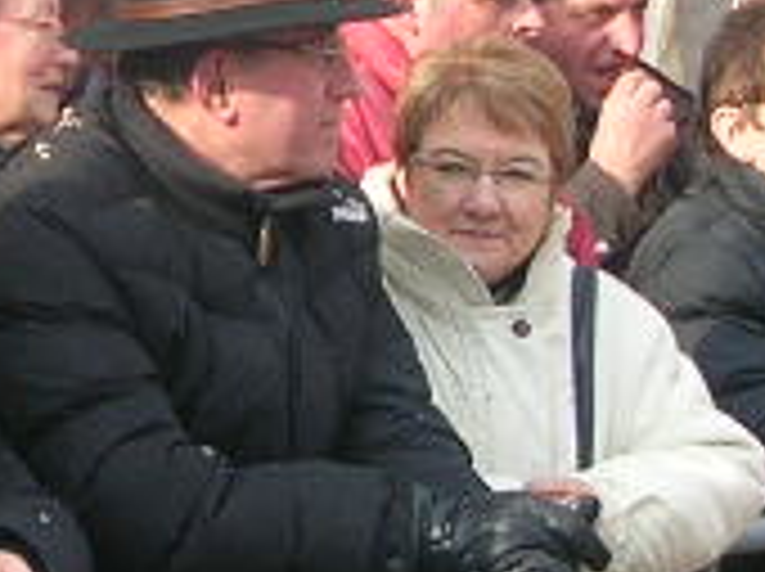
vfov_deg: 7.0
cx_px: 27
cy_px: 158
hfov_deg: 9.3
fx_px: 4656
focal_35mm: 211
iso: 50
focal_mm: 5.8
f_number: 2.8
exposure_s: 1/250
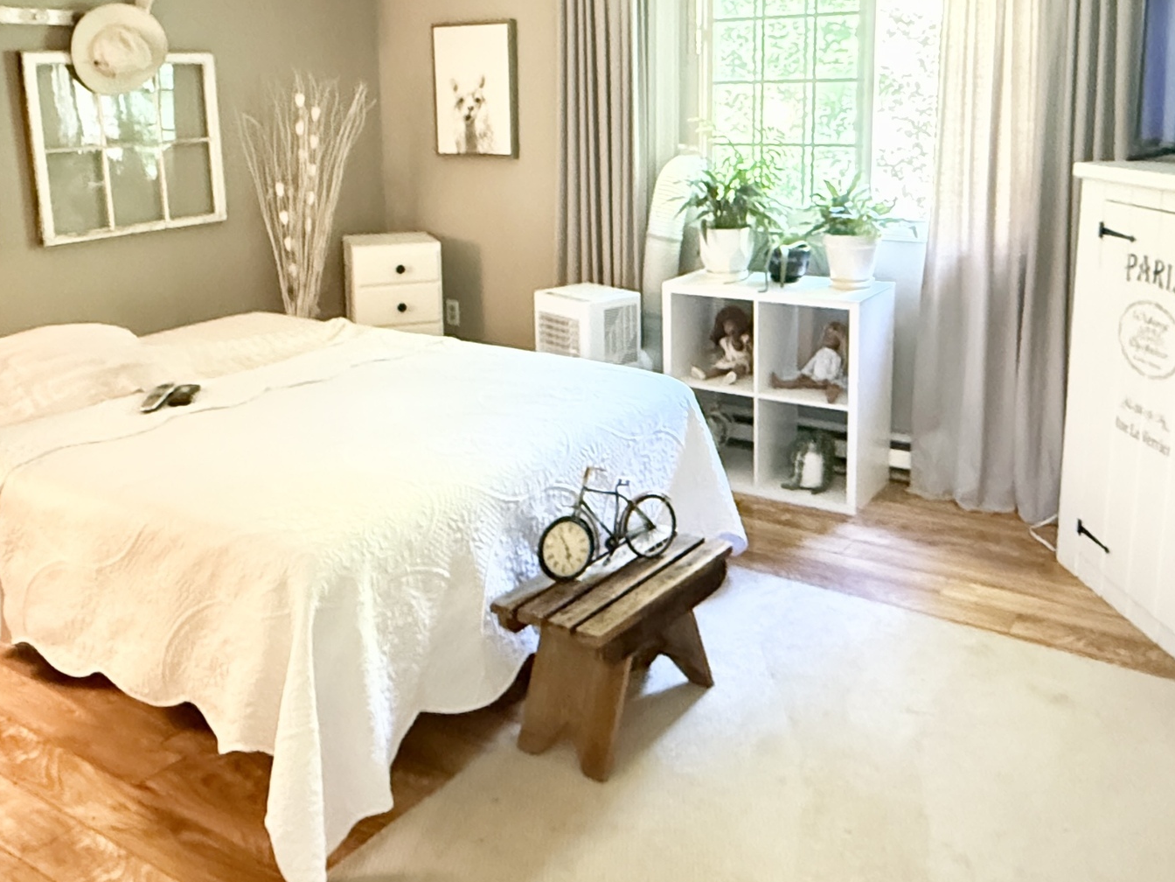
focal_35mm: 32
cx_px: 623
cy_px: 279
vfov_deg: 43.4
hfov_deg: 56.8
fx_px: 1086
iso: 2000
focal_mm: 2.22
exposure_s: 1/30
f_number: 2.2
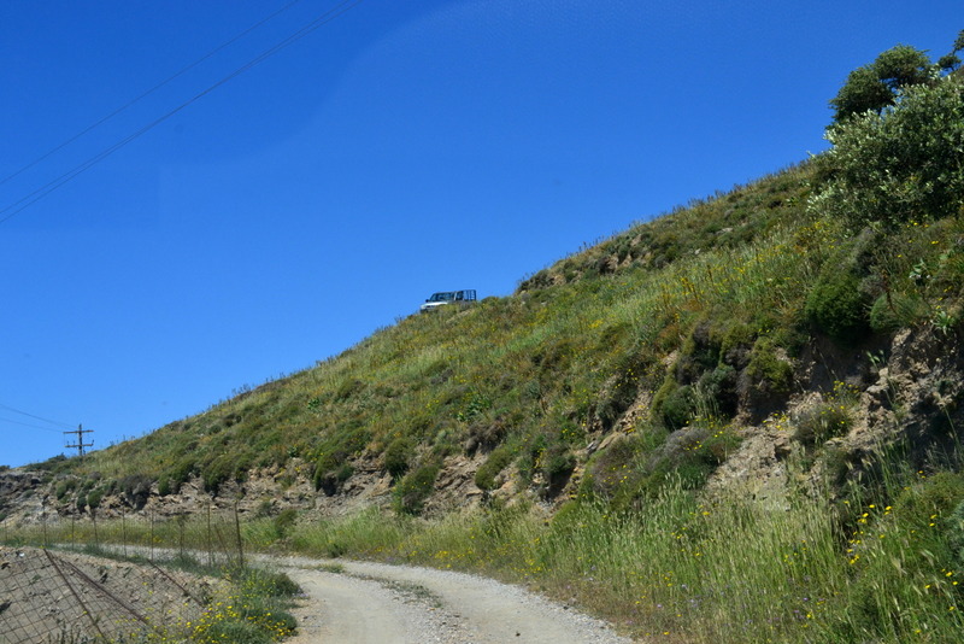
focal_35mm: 42
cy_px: 322
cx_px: 482
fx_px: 1125
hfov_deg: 46.4
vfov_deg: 31.9
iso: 400
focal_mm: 28
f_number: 11
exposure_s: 1/500
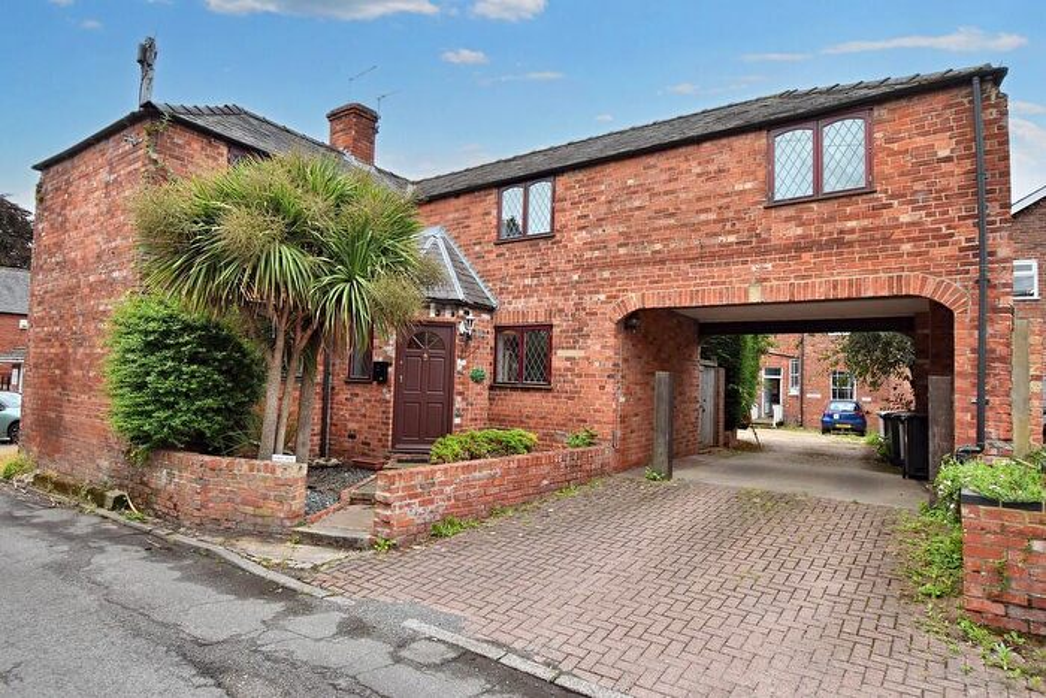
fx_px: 567
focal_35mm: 20
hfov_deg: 85.4
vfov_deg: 63.2
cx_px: 523
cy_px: 349
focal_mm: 13
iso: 100
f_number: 6.3
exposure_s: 1/160
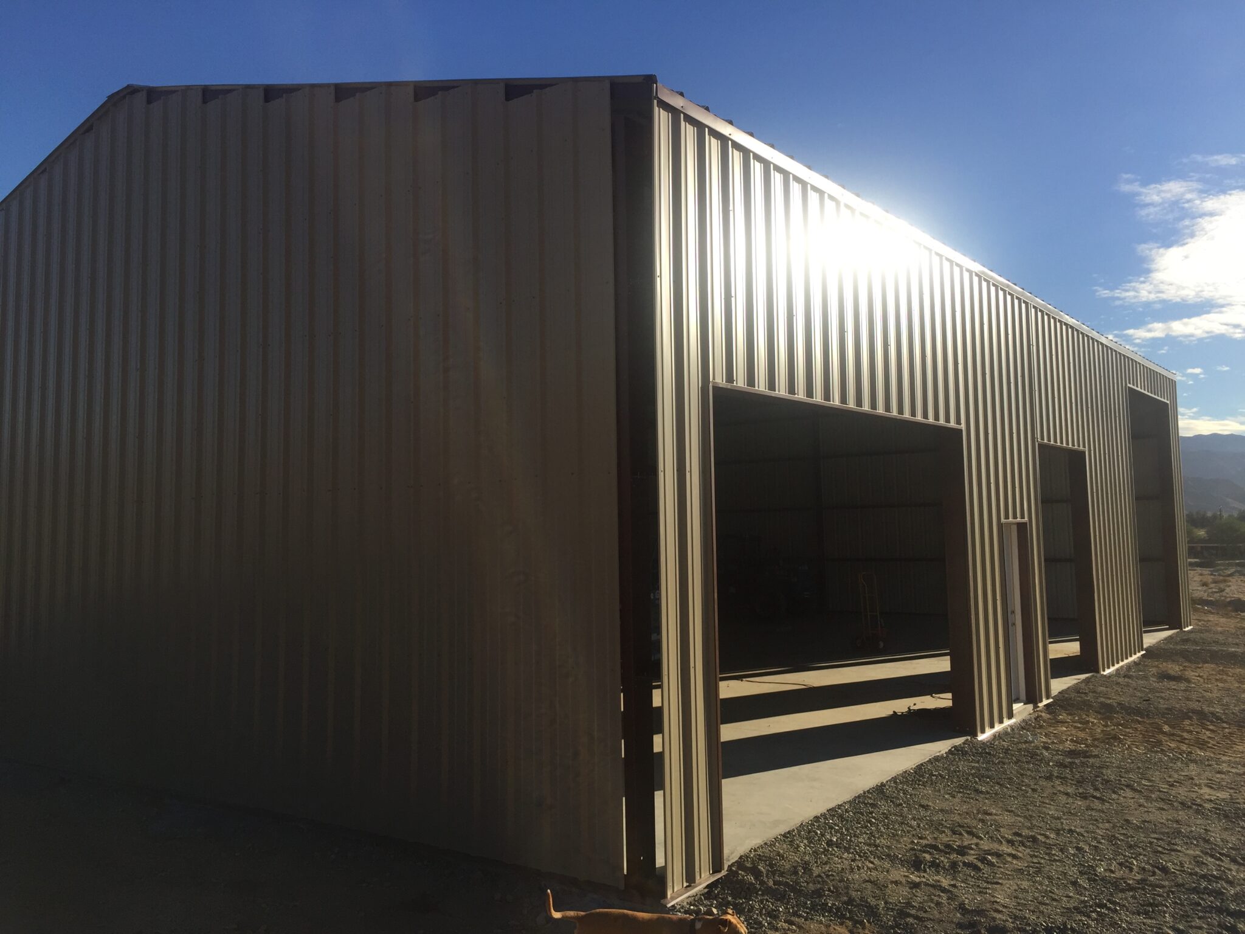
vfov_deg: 48.2
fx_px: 1043
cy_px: 467
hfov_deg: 61.7
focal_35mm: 29
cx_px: 622
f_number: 2.2
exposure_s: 1/2198
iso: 32
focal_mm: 4.15
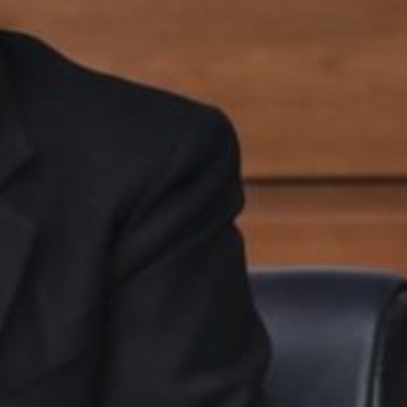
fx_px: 10003
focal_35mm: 752
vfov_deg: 2.3
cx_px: -172
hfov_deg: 2.3
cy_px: 20
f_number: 5.6
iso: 3200
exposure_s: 1/125
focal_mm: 200
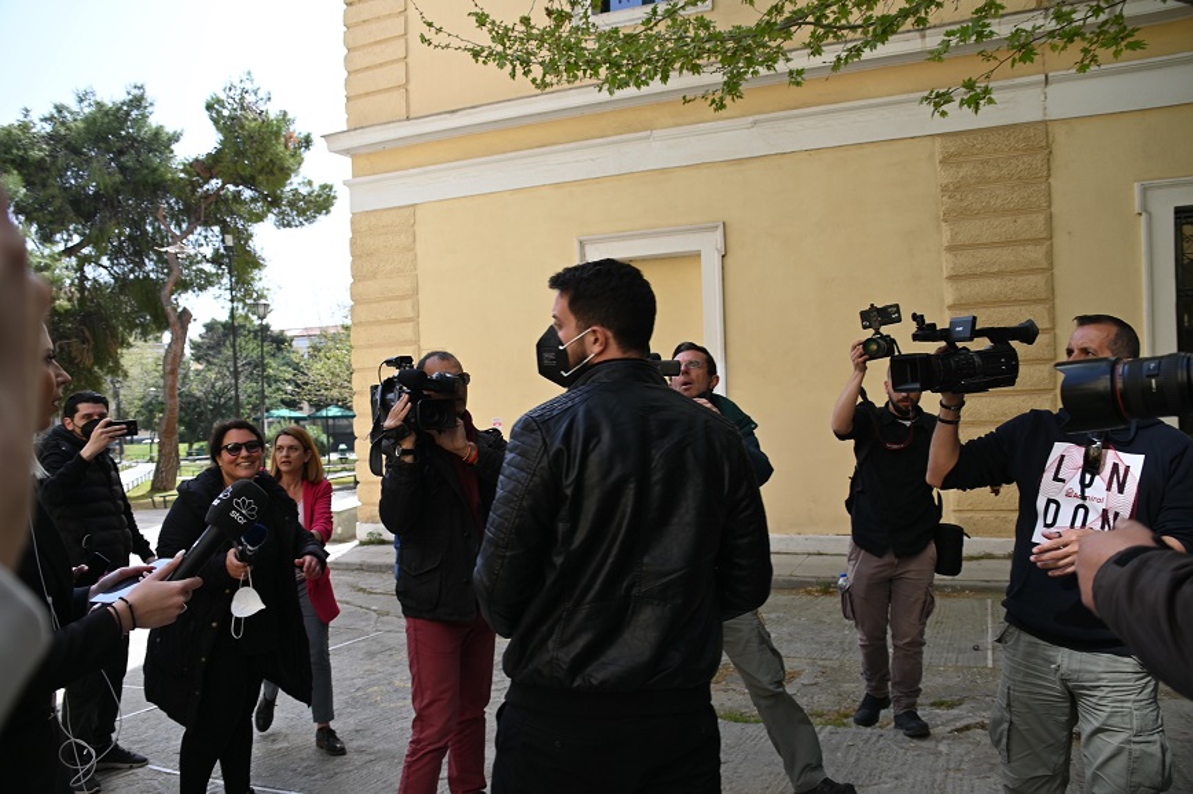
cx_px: 596
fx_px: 894
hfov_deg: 67.4
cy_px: 397
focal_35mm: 27
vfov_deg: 47.9
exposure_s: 1/500
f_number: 5
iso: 100
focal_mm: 18
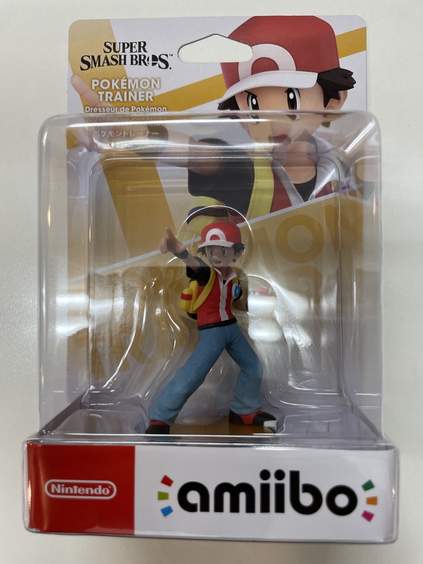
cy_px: 282
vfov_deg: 67.3
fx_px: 424
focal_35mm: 26
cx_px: 212
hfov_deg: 53.1
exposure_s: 1/100
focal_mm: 4.2
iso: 64
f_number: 1.6
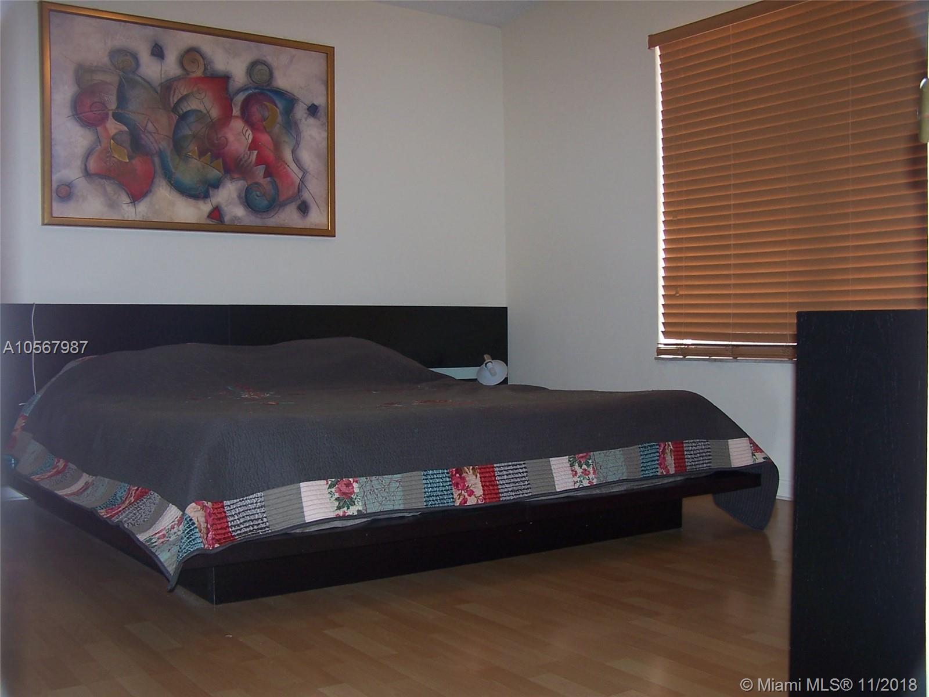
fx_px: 1020
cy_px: 348
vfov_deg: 37.7
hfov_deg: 49.0
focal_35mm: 38
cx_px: 464
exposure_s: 1/60
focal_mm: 6.3
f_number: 2.8
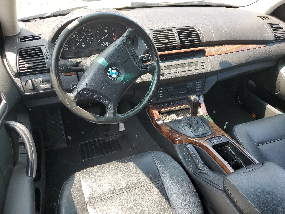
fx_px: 214
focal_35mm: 26
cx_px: 142
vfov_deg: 53.1
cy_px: 107
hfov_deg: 67.3
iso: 50
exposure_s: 1/227
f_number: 1.5
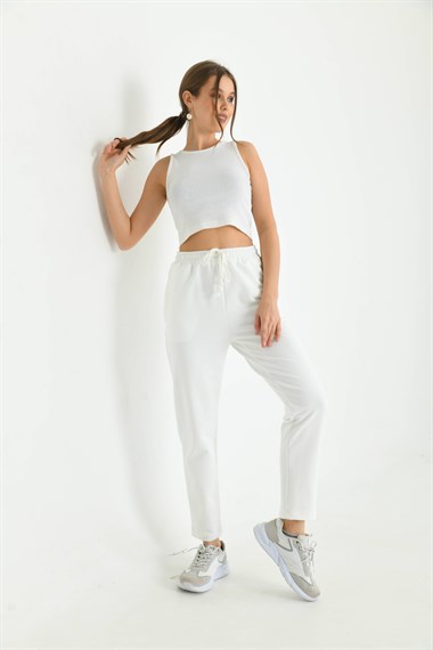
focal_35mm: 44
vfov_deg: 44.5
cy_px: 325
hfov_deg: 30.5
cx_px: 216
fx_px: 794
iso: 160
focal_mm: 44
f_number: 5.6
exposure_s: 1/125
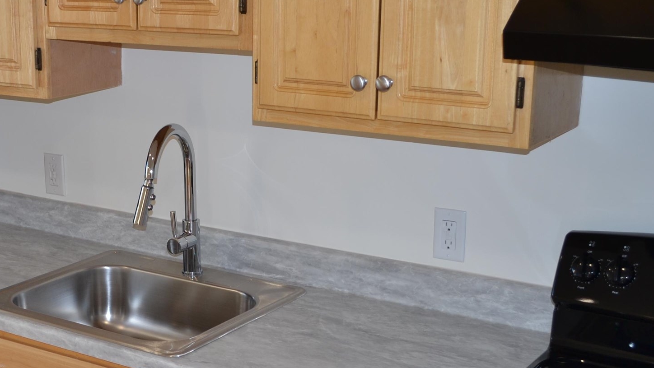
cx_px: 110
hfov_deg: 33.6
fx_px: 1041
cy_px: 240
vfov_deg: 20.0
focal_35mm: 60
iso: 100
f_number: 3.5
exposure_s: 1/60
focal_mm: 18
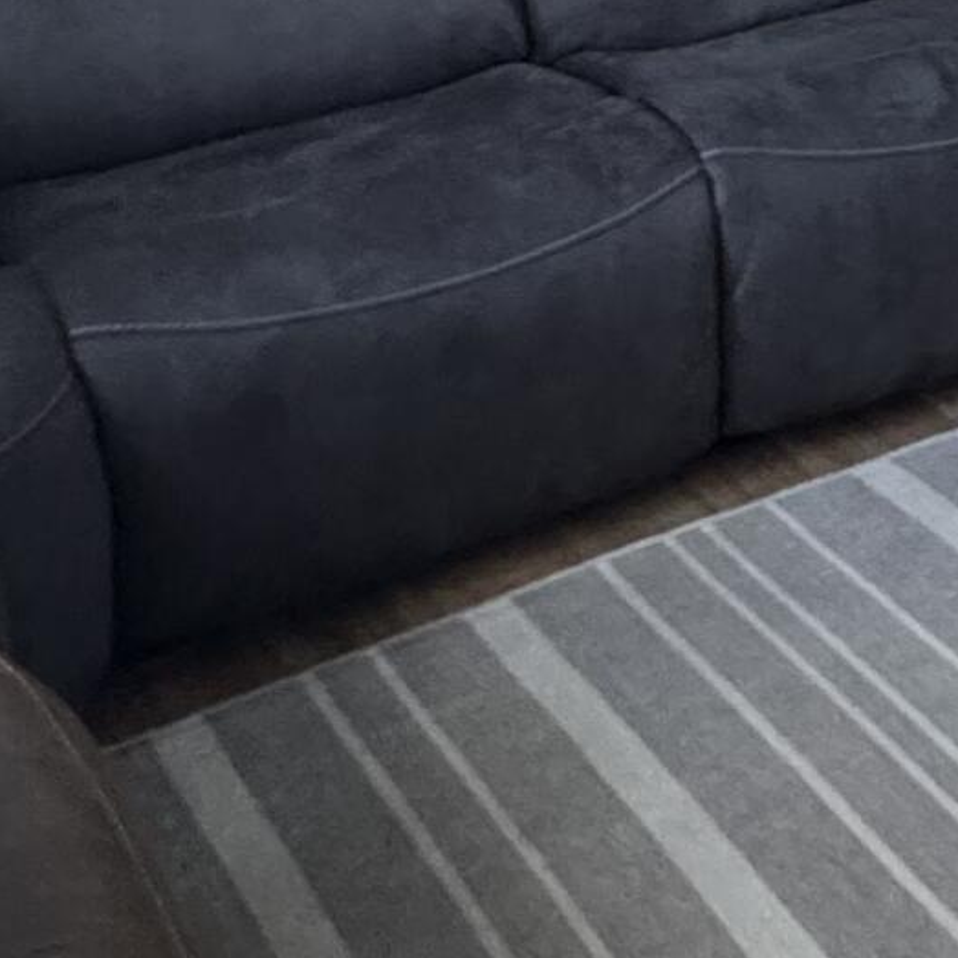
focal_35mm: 71
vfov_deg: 22.8
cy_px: -117
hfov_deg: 22.8
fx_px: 2223
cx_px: 1073
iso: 1000
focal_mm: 2.22
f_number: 2.2
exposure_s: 1/60
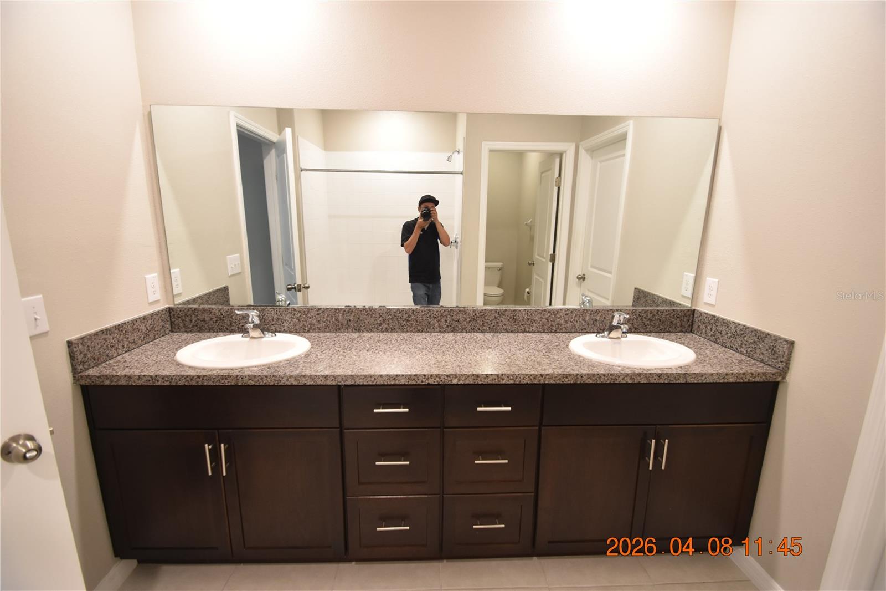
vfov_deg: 77.3
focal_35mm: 15
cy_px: 296
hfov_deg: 100.4
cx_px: 443
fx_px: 369
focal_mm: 10
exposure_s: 1/30
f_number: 3.5
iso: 800
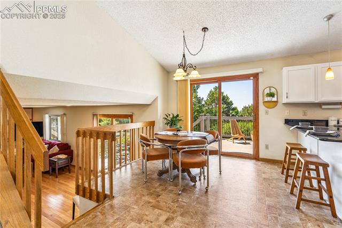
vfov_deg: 73.7
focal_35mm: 16
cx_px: 171
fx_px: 152
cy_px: 114
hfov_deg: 96.8
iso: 100
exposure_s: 1/13
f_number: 8
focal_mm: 16
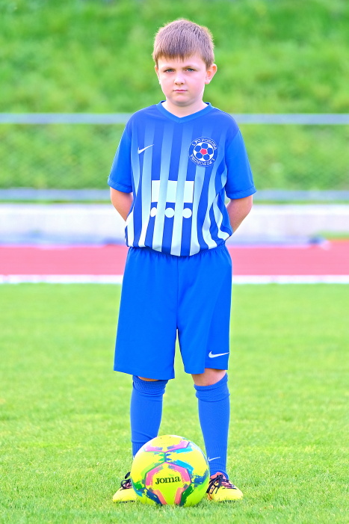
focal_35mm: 194
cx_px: 174
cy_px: 262
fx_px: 2822
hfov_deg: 7.1
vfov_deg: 10.6
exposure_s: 1/340
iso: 320
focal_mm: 129.2
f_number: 2.8
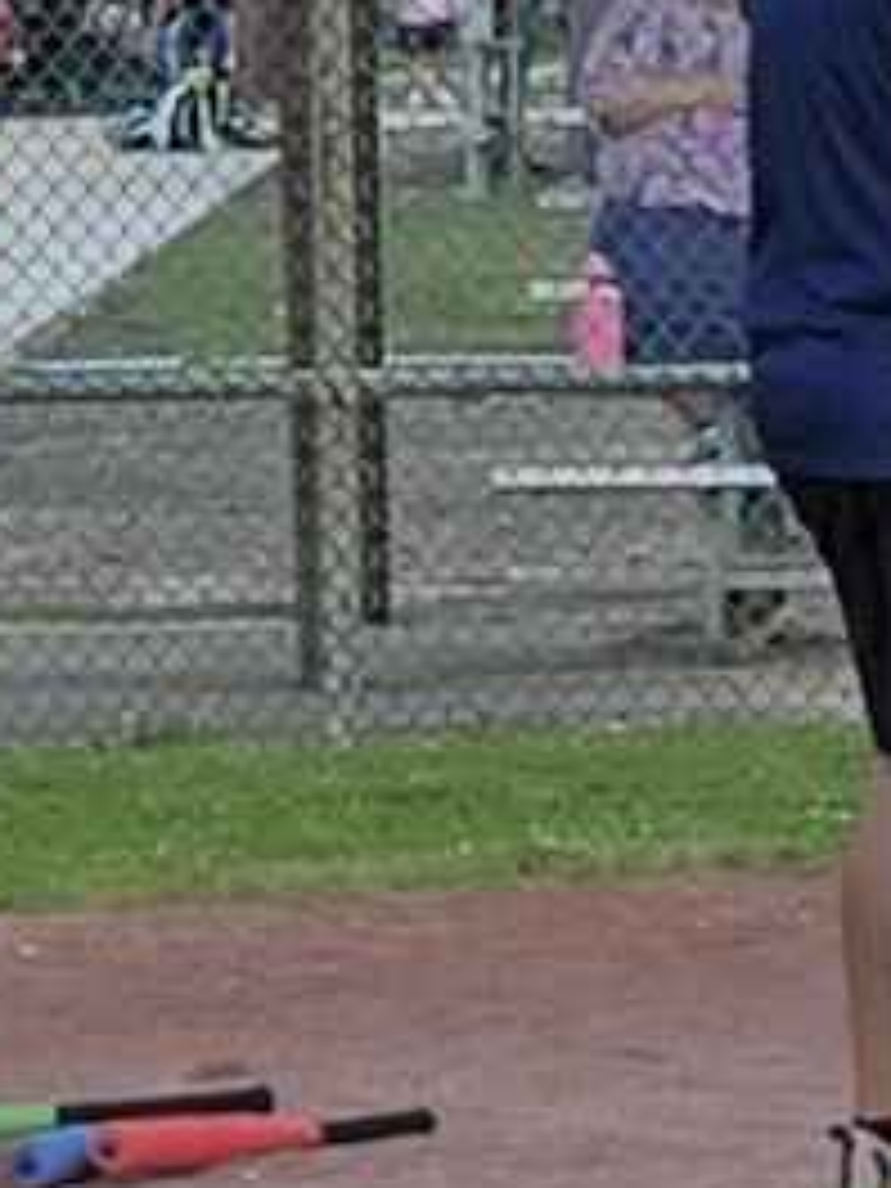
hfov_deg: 15.0
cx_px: 1544
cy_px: 562
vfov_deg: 22.5
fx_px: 2986
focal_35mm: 87
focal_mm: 5.4
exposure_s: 1/970
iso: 25
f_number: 1.8
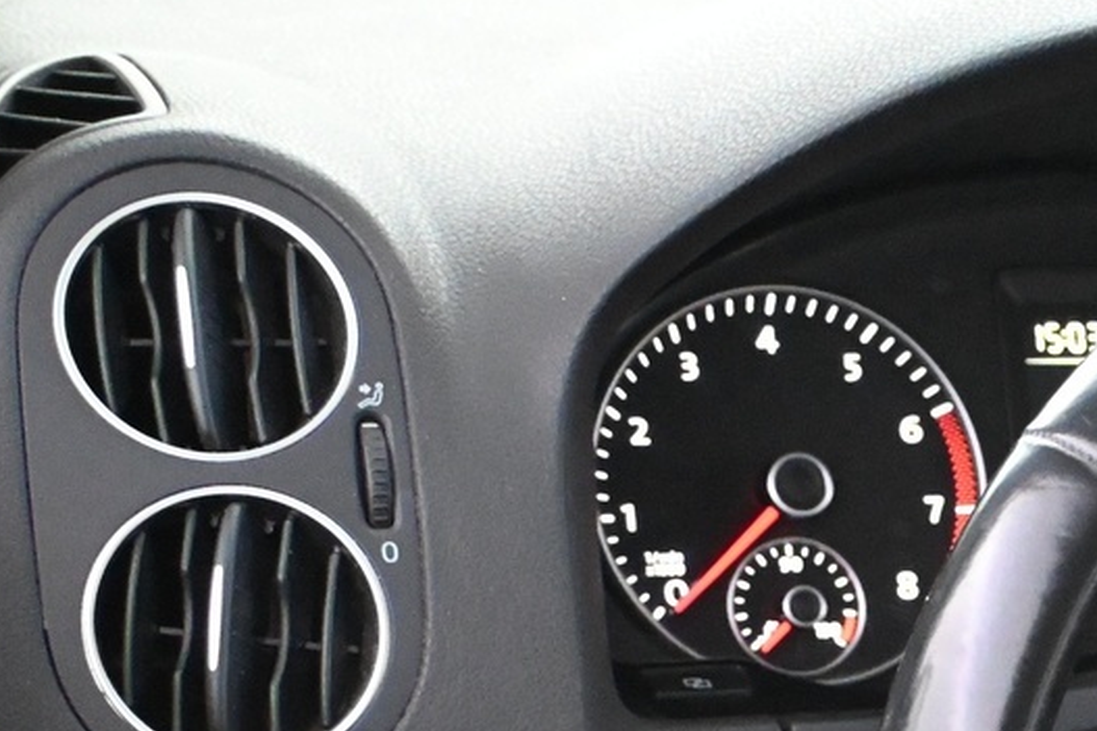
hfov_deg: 15.5
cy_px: 1010
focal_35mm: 122
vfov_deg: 10.9
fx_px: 3726
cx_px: 1626
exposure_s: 1/40
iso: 8000
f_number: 4.5
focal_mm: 26.5
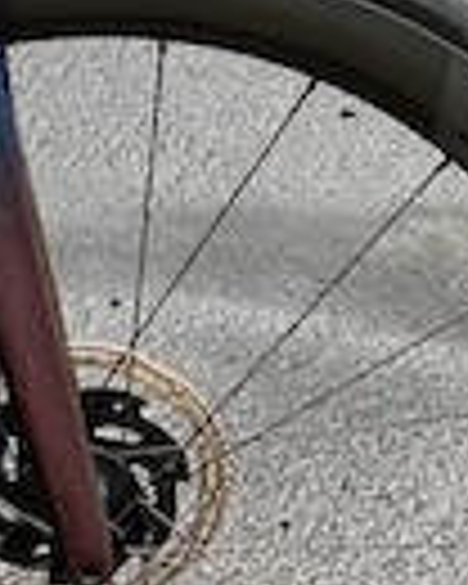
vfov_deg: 6.2
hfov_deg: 4.8
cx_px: -832
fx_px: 5419
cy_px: 220
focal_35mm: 313
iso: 20
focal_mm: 6
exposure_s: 1/122
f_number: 2.4
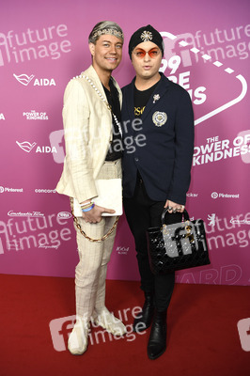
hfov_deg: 43.5
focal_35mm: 30
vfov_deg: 62.0
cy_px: 188
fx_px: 313
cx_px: 125
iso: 800
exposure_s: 1/320
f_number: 4
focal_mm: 30
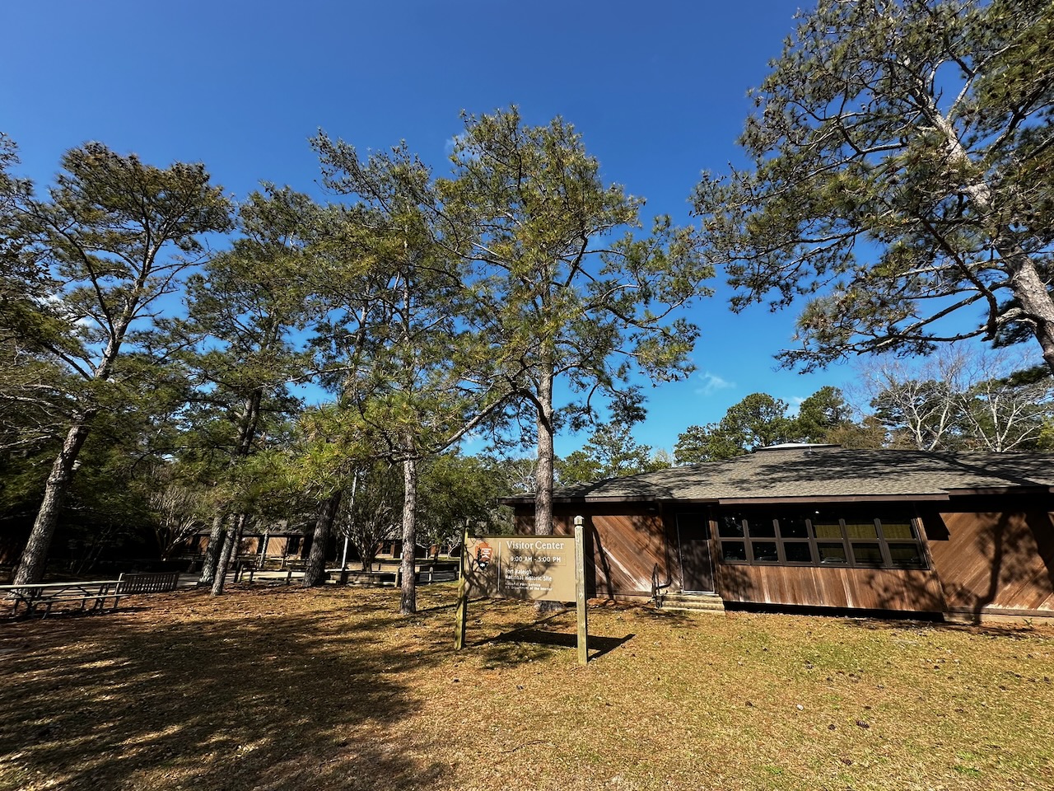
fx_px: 426
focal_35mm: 14
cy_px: 396
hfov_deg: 102.1
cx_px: 527
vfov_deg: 85.7
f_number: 2.2
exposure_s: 1/1033
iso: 40
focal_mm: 2.22
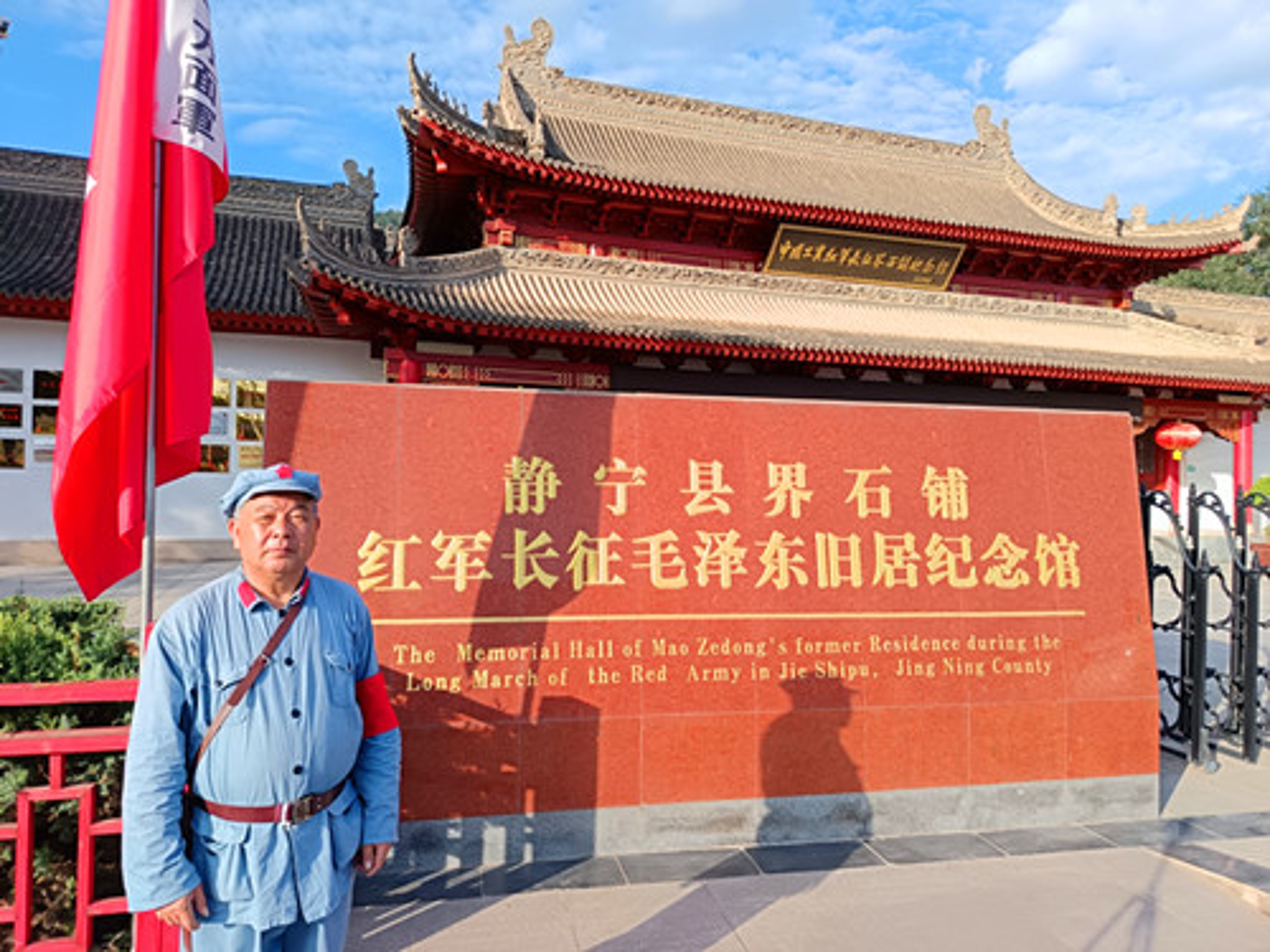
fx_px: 881
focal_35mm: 24
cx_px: 635
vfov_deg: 56.8
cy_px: 476
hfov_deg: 71.6
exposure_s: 1/900
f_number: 1.75
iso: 383
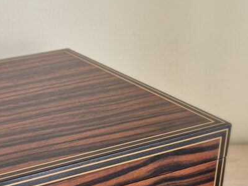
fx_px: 602
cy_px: 162
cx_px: 18
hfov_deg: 22.6
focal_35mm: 84
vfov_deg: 17.4
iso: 64
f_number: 1.8
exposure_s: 1/50
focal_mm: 5.4
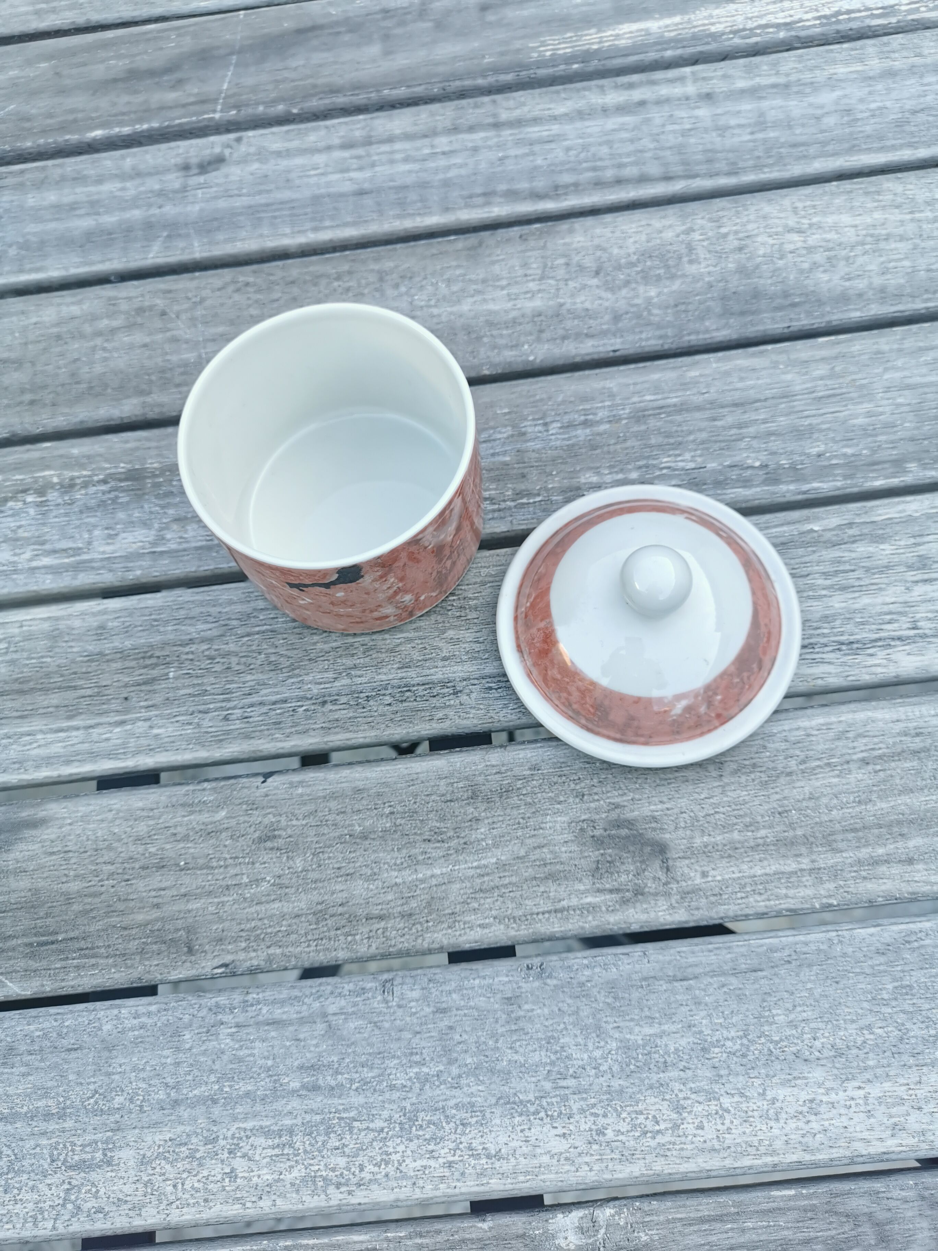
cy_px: 626
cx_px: 469
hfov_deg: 51.4
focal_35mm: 27
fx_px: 976
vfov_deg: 65.3
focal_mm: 5.58
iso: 50
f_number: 1.8
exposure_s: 1/154
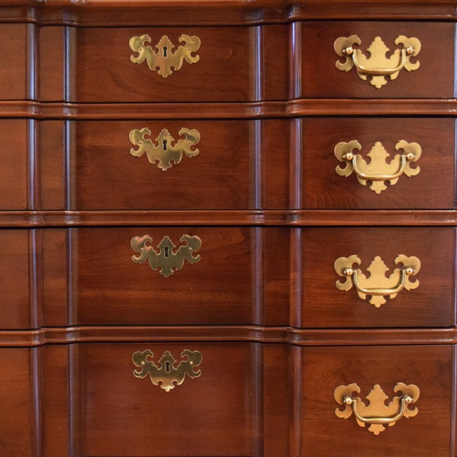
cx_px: 159
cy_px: 233
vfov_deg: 36.1
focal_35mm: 47
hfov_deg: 35.8
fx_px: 702
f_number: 4
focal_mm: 24
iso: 6400
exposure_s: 1/50
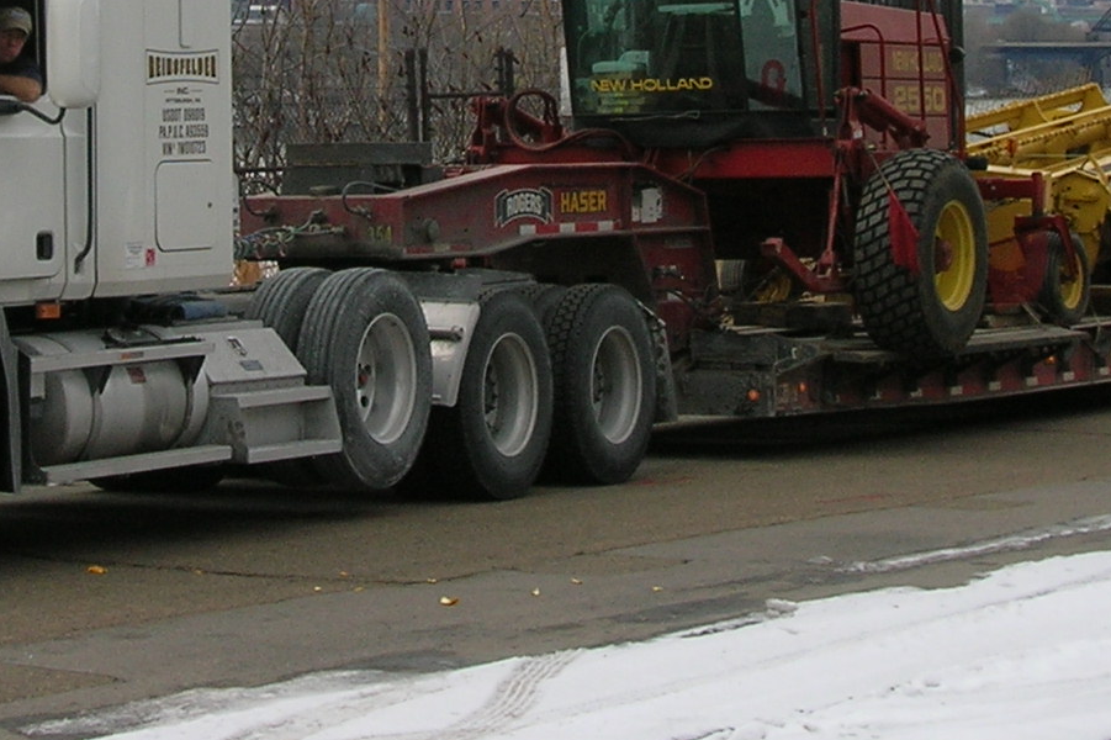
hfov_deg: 15.5
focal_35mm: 132
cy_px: -31
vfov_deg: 10.3
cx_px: 437
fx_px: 4072
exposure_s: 1/166
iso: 50
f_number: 5.6
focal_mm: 8.4
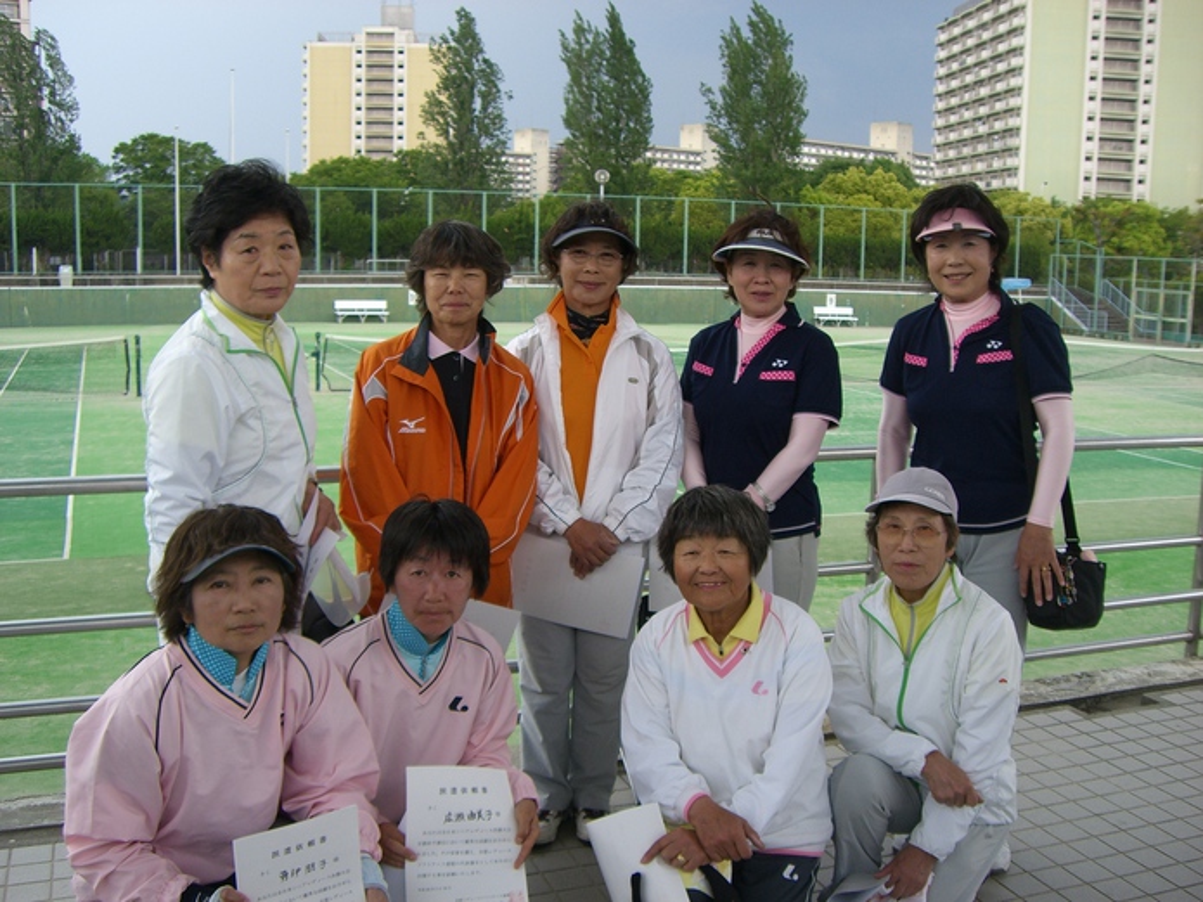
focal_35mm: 38
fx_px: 1320
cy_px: 451
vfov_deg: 37.7
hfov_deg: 49.0
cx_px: 602
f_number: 2.7
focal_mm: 6.2
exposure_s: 1/160
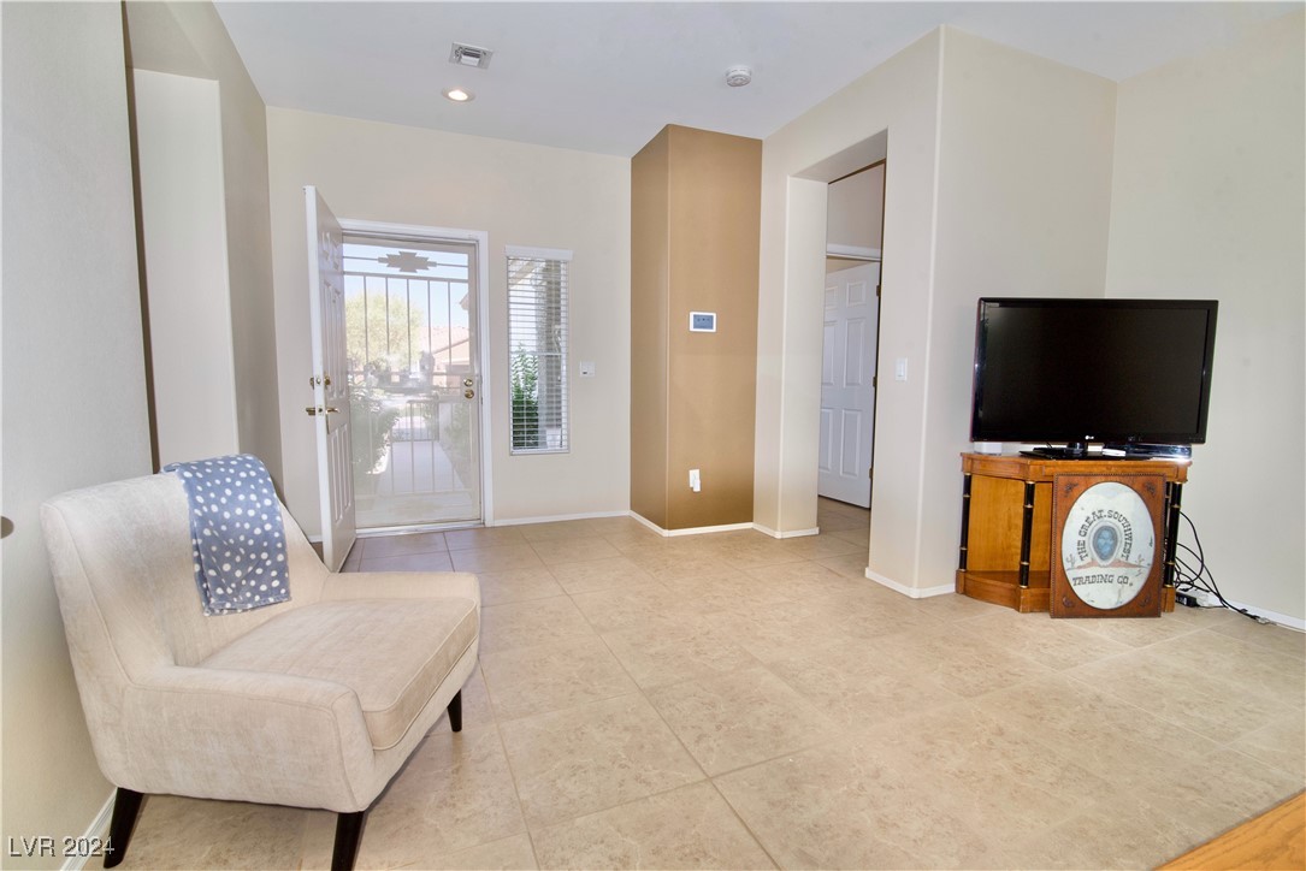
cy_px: 436
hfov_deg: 96.7
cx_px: 653
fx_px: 581
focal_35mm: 16
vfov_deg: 73.8
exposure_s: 1/60
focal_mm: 16
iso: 640
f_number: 11
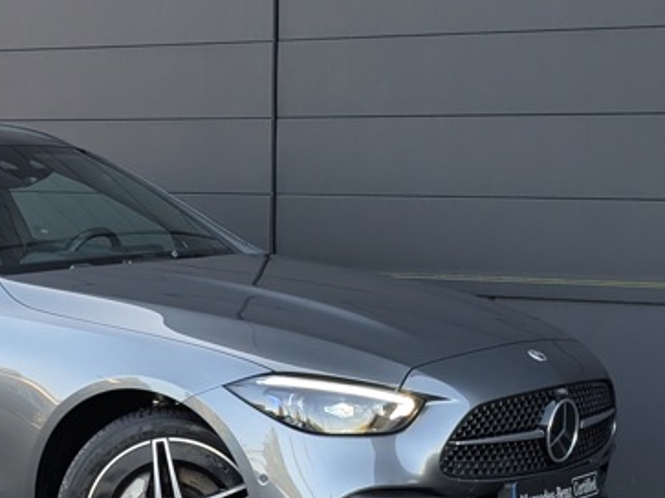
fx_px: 2074
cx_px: -20
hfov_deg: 17.7
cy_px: 300
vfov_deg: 13.7
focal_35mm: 108
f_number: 1.68
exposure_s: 1/277
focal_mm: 6.9
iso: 71
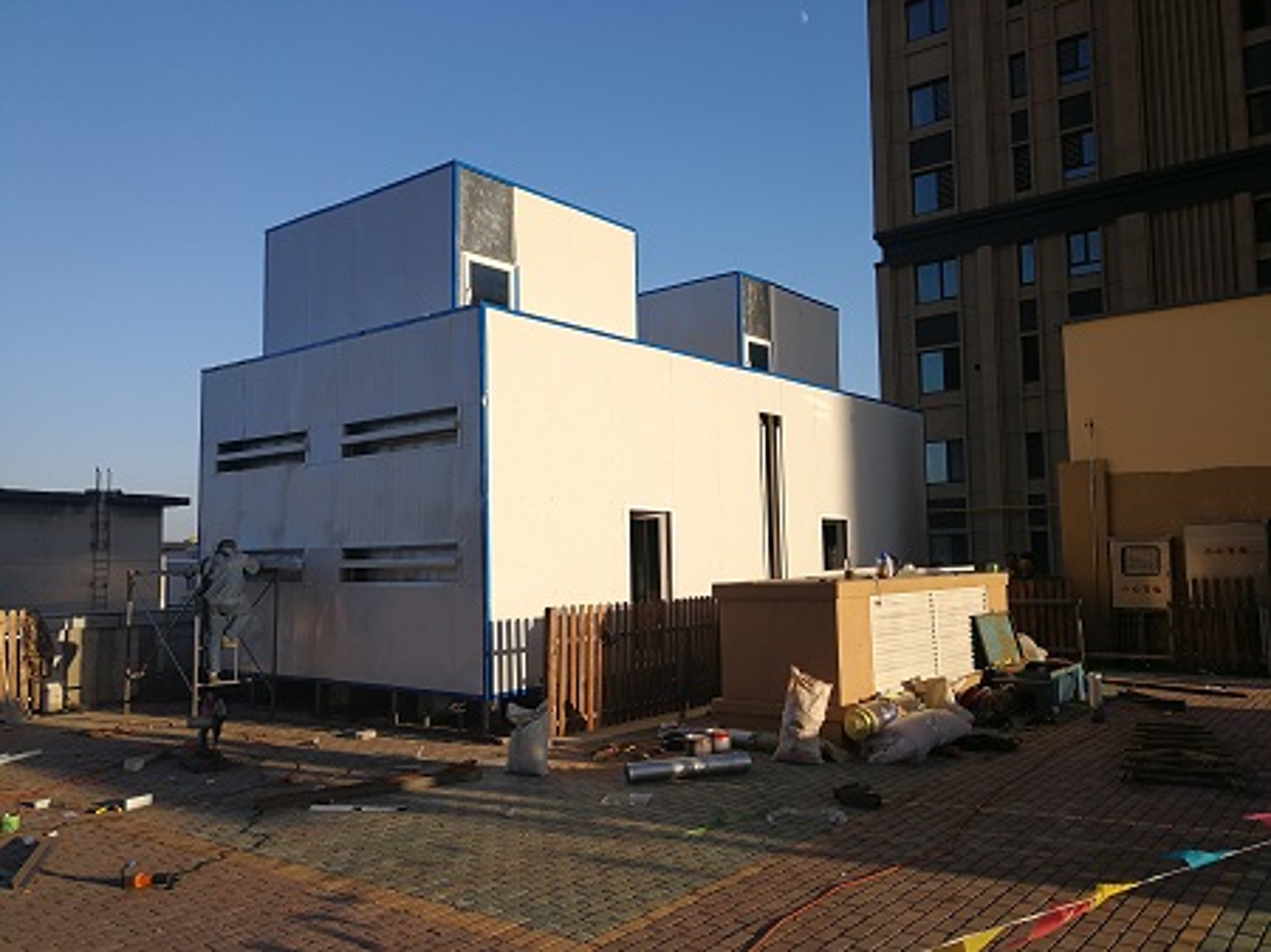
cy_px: 476
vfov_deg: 51.3
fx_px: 991
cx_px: 636
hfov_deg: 65.4
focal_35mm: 27
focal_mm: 3.95
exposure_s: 1/705
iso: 50
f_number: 2.2
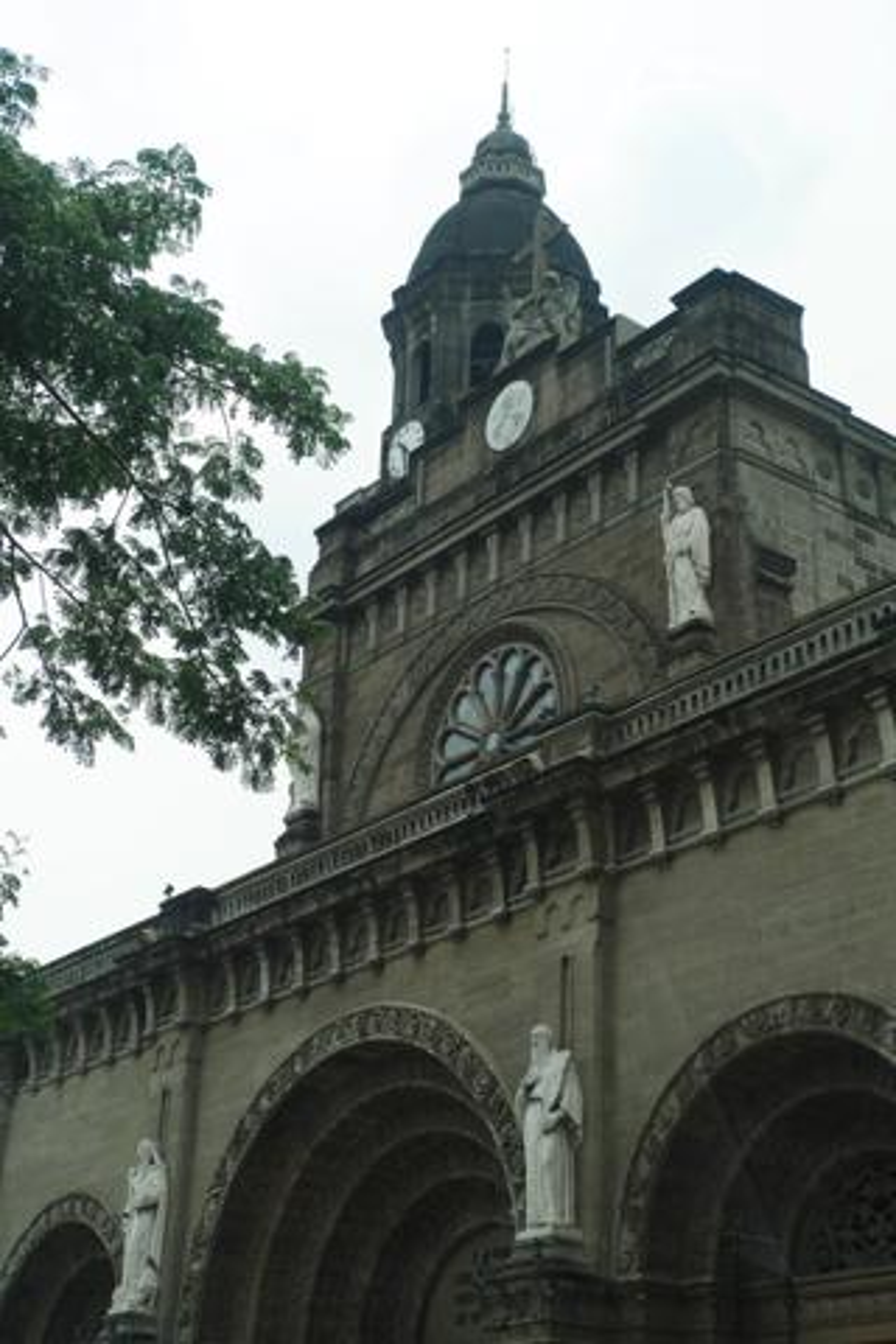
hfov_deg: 25.5
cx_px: 448
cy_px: 672
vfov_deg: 37.5
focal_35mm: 53
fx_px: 1979
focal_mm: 35
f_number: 4
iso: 800
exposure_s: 1/1900
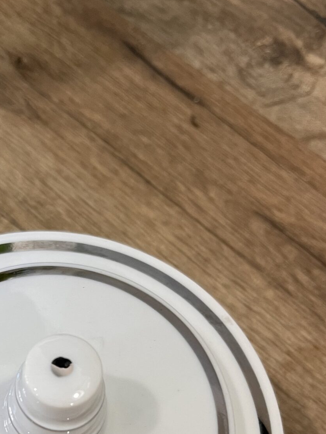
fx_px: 753
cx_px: 34
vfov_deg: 29.8
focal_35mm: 60
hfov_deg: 23.8
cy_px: 445
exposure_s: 1/50
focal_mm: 5.1
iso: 80
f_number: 1.6
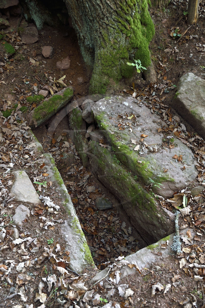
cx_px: 102
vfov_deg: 55.8
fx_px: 291
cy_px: 154
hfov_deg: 38.8
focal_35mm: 34
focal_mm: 34
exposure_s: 1/20
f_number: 7.1
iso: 800
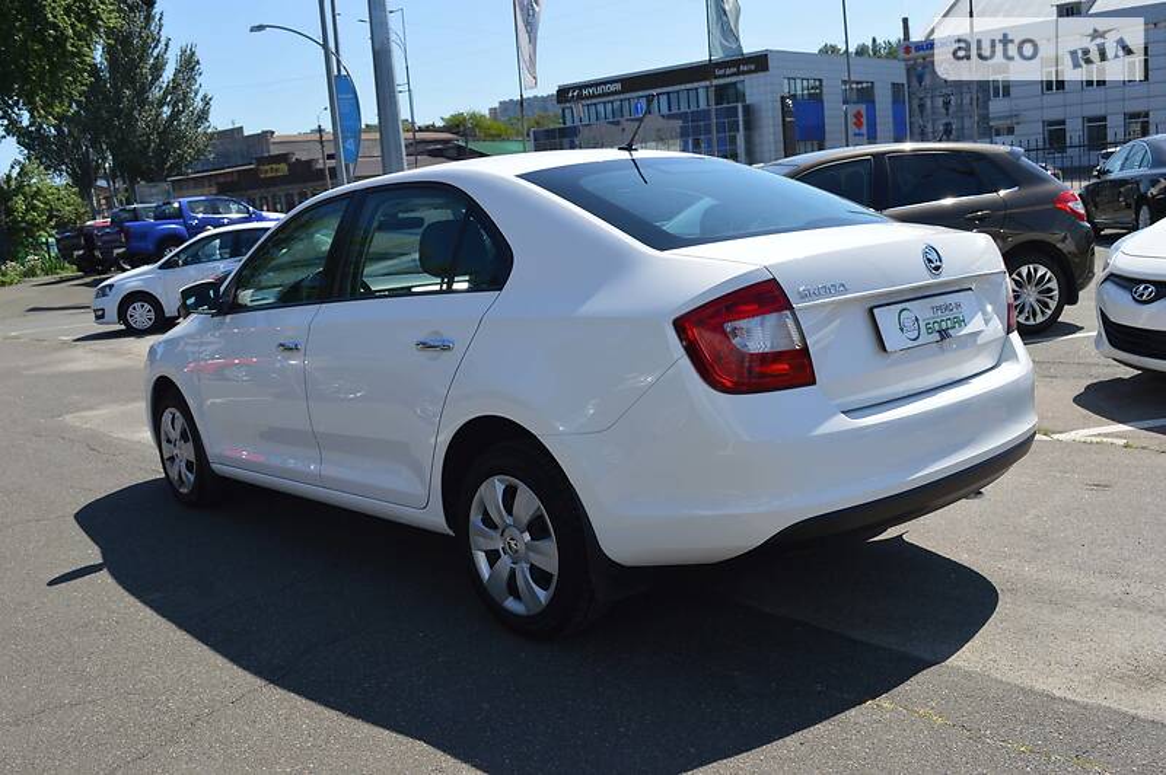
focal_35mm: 33
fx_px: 1068
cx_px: 583
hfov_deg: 57.3
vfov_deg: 39.9
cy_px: 388
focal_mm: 22
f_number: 8
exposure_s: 1/250
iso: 100
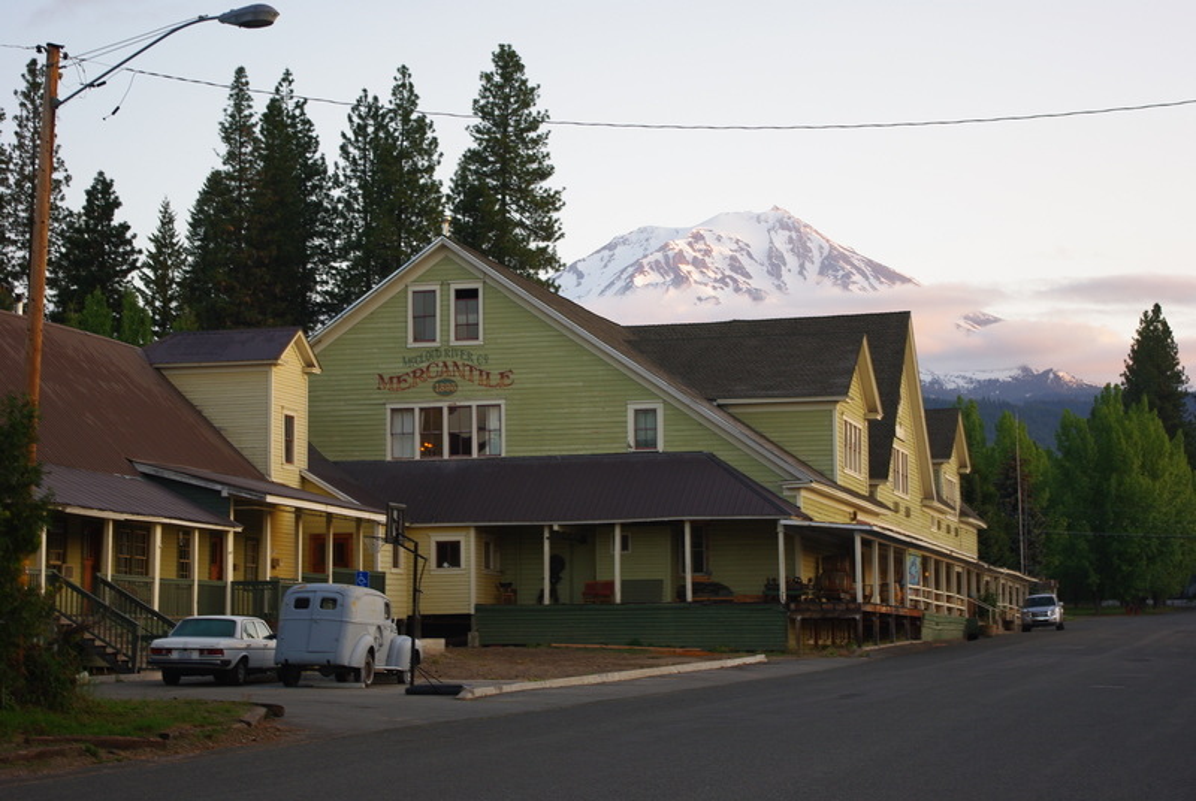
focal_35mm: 75
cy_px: 400
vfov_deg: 18.2
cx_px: 598
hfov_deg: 27.0
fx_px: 2495
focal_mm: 50
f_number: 5.6
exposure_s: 1/30
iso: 100
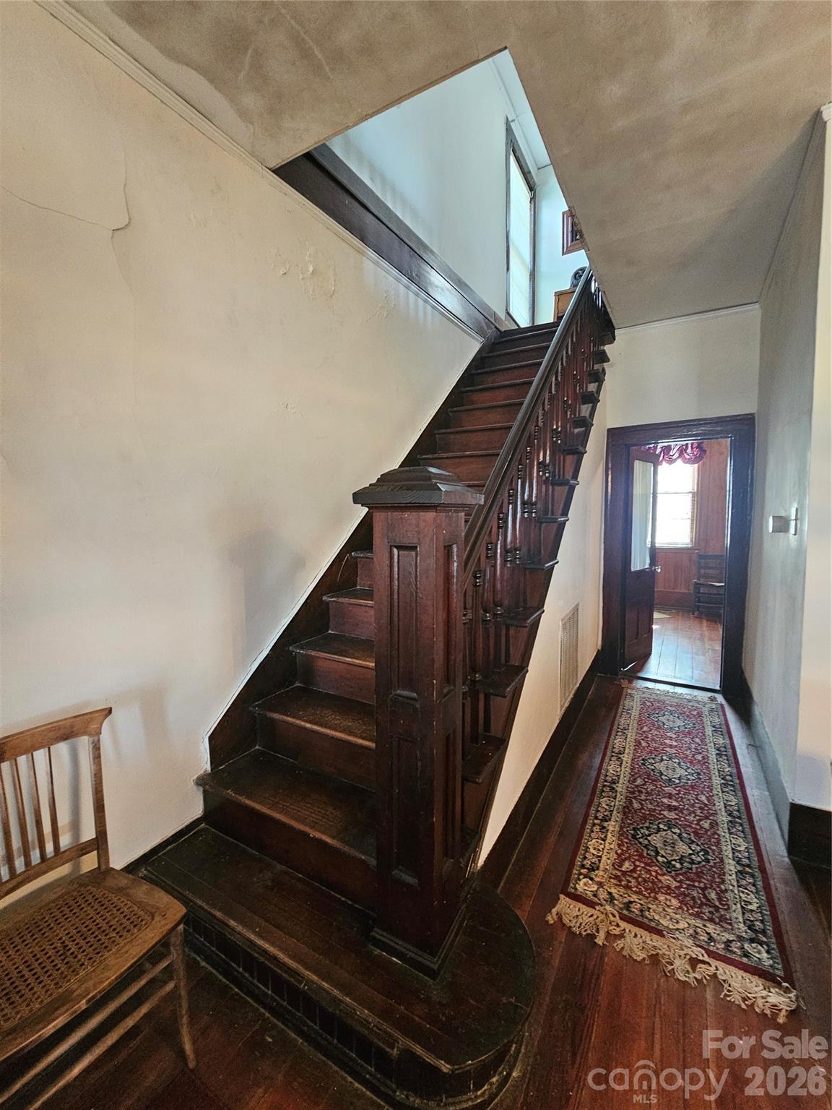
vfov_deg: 106.2
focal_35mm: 13
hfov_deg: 89.9
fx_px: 417
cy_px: 555
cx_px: 416
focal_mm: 2.2
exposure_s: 1/30
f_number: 2.2
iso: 640
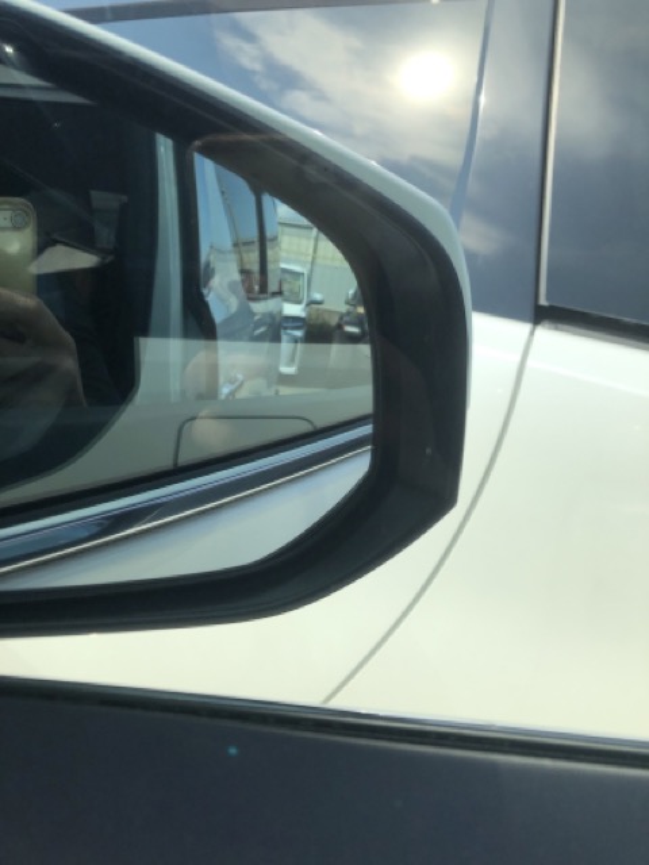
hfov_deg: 49.7
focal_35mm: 28
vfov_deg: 63.4
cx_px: 324
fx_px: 700
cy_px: 432
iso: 20
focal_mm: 3.99
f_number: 1.8
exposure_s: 1/1372
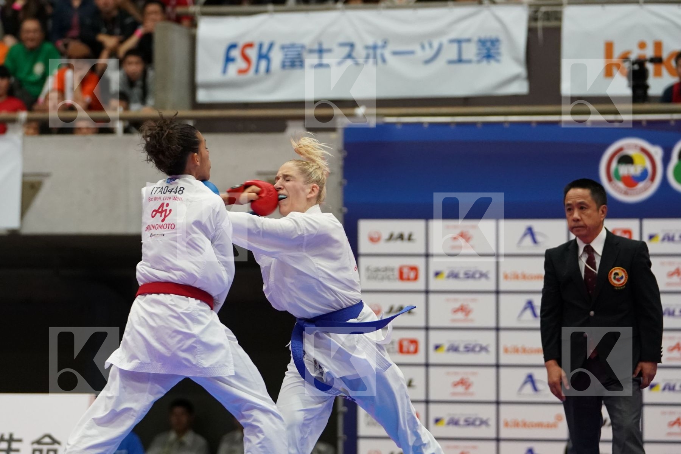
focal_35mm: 189
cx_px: 340
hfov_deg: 10.9
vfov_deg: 7.3
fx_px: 3575
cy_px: 227
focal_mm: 126
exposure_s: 1/1000
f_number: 2.8
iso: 3200
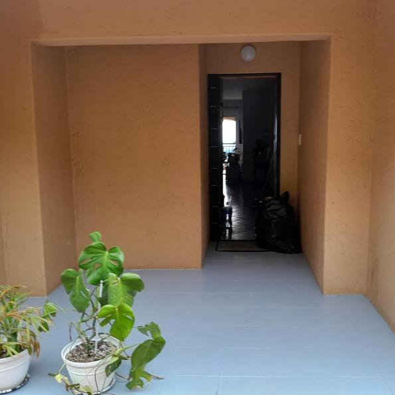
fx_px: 400
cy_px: 199
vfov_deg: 52.5
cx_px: 234
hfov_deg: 52.2
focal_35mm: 31
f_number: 1.8
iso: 40
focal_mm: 3.98
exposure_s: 1/50
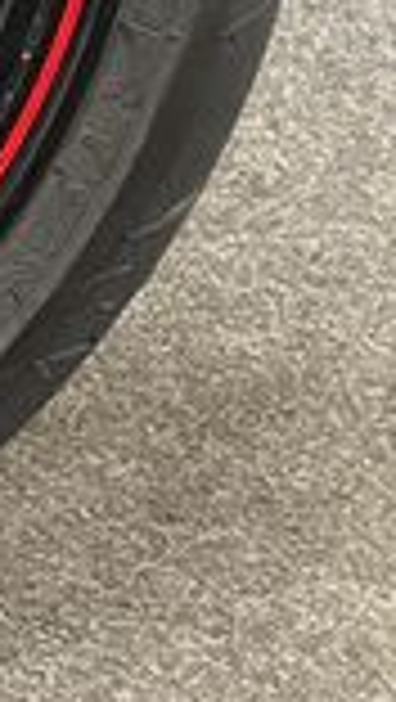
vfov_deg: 16.9
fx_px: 2161
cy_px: -324
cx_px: -742
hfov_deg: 8.8
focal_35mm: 116
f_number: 1.6
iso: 400
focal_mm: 5.1
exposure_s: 1/33
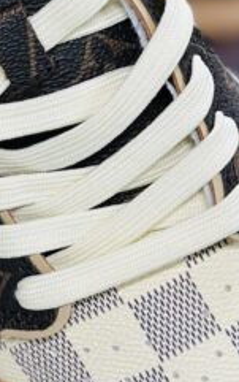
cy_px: 69
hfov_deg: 6.7
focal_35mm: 197
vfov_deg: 10.6
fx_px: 2049
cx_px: 21
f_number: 1.78
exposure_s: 1/100
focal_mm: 6.86
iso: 80
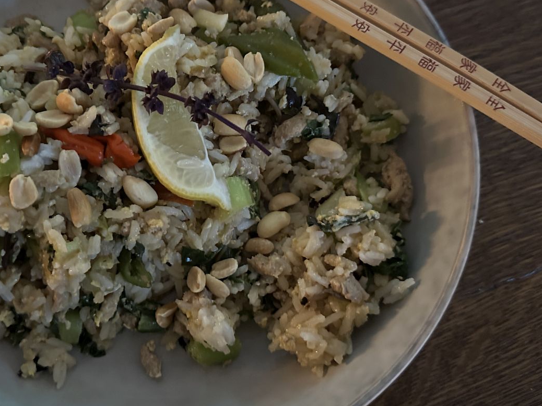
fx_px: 579
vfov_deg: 38.5
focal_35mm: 37
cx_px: 207
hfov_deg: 49.7
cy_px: 170
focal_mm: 6.86
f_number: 1.78
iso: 1600
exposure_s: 1/30
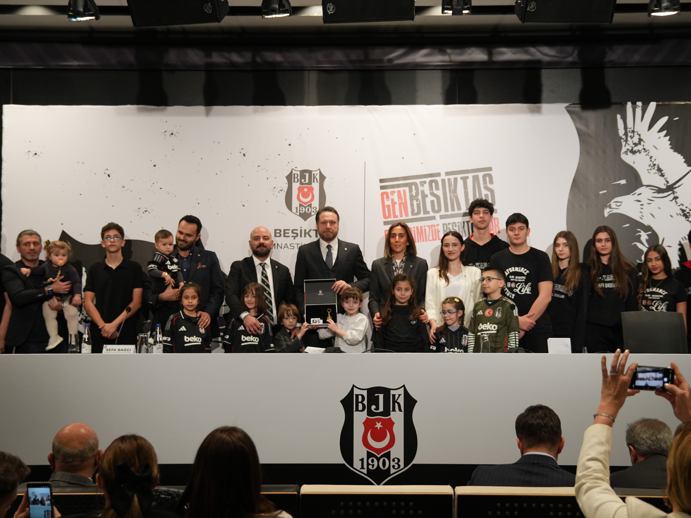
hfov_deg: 40.4
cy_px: 261
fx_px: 938
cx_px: 365
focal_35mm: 47
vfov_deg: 30.9
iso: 2000
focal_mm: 43
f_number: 2.8
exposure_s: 1/400
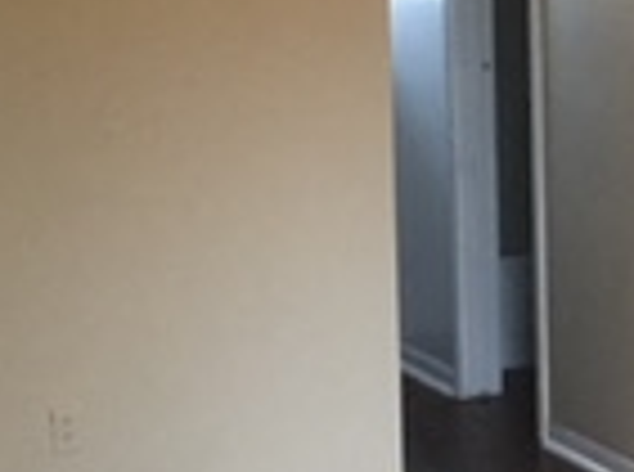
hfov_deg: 14.7
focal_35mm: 132
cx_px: 670
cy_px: 216
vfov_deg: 11.2
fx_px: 2411
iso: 125
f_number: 2.2
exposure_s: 1/30
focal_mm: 4.15
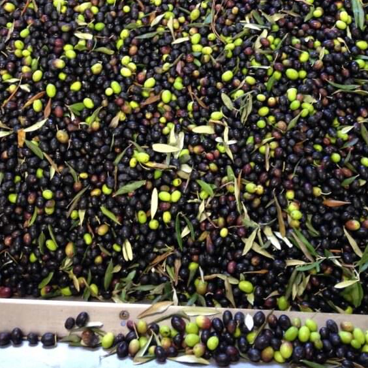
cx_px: 188
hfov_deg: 32.2
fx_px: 637
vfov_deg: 30.9
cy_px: 44
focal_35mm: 53
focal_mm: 4.12
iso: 160
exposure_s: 1/20
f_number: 2.4
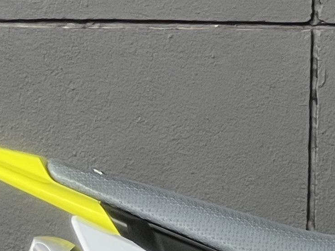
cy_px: 427
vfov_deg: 3.5
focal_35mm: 420
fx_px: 4064
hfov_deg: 4.7
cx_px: 429
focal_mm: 9
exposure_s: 1/99
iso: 50
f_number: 2.8
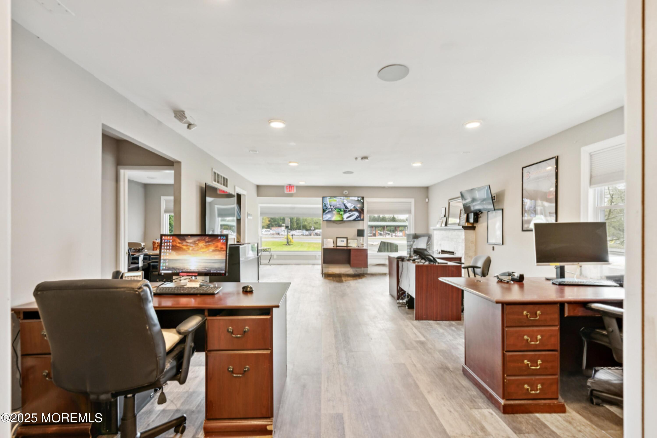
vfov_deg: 77.3
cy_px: 219
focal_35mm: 15
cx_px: 328
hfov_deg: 100.4
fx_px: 274
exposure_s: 1/13
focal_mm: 15
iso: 400
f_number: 8
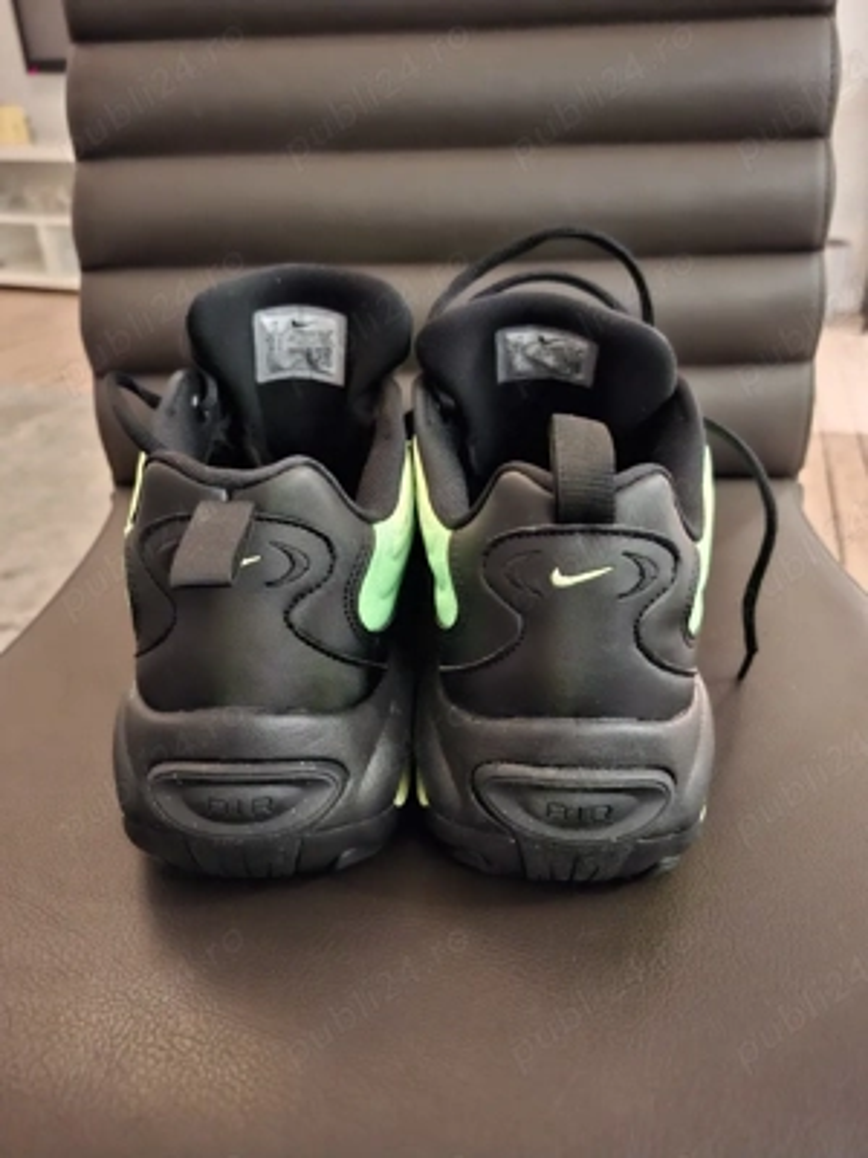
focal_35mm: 23
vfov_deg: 73.9
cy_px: 579
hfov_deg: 58.9
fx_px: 769
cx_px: 434
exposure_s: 1/7
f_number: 1.8
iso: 2000
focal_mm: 5.54
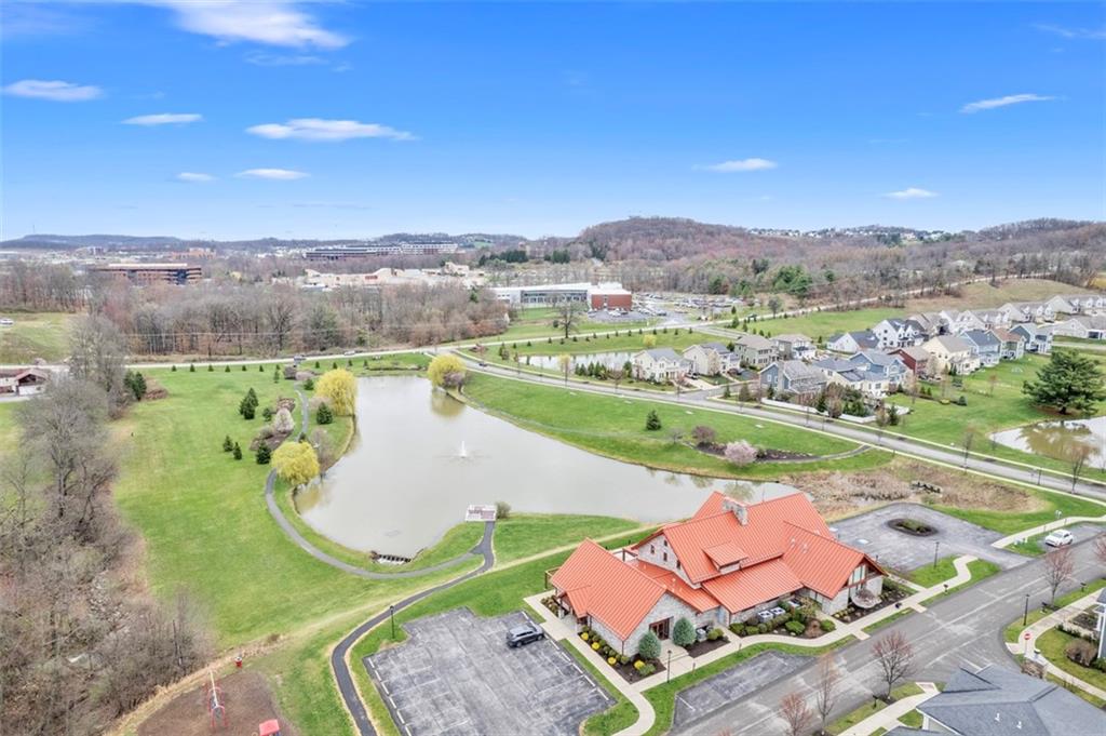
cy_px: 368
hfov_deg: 78.6
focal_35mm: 22
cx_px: 553
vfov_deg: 57.1
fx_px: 675
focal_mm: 8.38
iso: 100
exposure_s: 1/200
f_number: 2.8
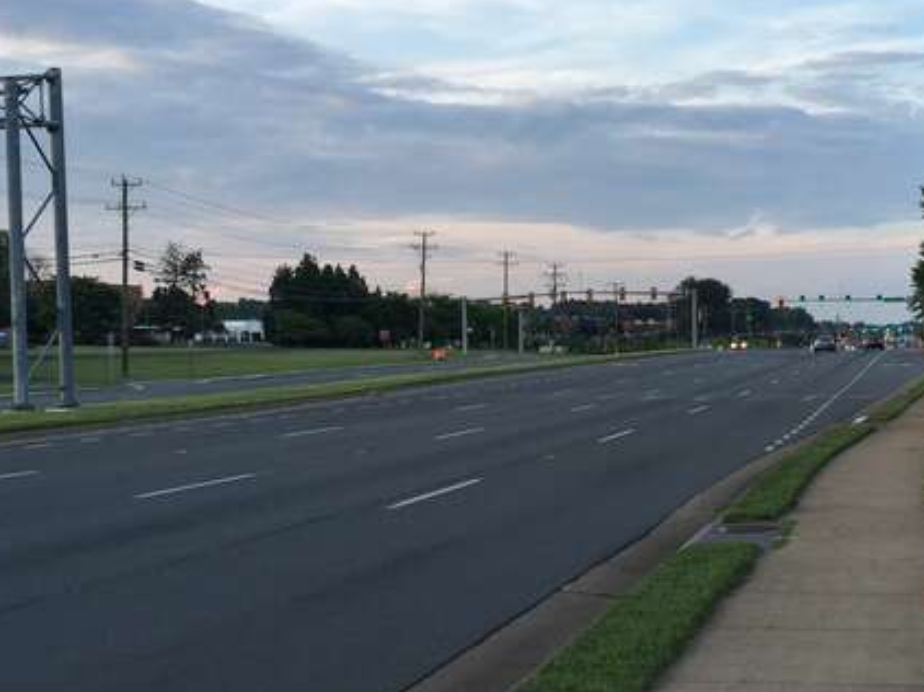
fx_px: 1467
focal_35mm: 55
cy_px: 392
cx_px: 536
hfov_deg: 34.9
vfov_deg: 26.5
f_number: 2.2
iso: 32
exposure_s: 1/163
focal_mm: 4.15
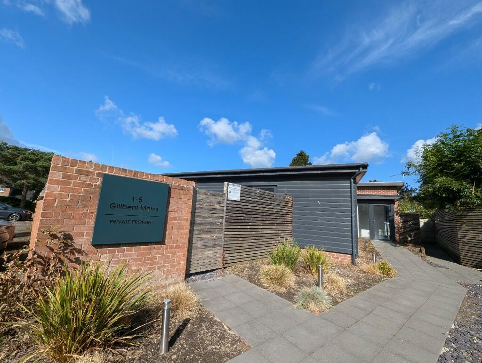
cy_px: 182
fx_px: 181
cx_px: 241
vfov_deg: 90.1
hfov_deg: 106.1
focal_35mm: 13
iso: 46
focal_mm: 1.95
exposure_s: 1/1229
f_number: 2.2
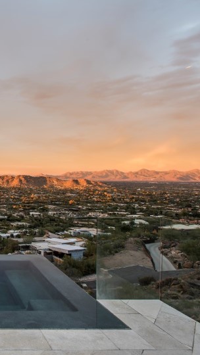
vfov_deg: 69.8
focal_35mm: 27
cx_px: -47
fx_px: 254
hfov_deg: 33.7
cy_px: 178
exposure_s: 1/4
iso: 100
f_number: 11
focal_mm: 17
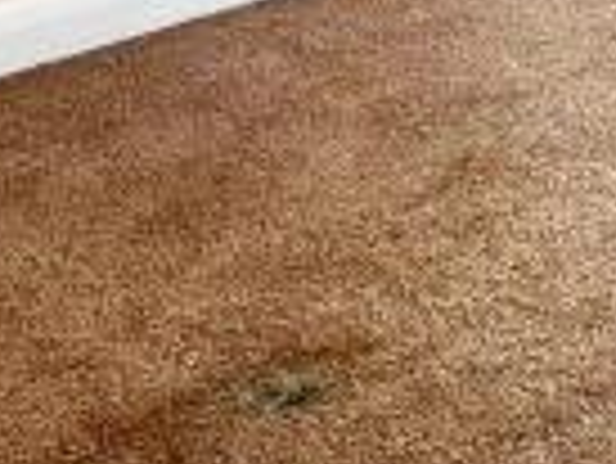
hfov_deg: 12.7
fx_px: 1728
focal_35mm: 97
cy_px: -833
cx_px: 1655
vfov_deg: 11.1
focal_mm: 1.57
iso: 32
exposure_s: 1/309
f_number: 1.8
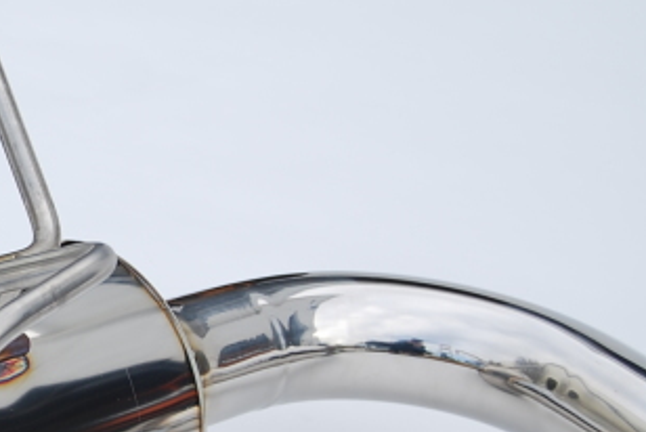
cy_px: 283
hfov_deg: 12.8
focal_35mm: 156
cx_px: -145
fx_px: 2802
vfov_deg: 8.8
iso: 100
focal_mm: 40
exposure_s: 1/200
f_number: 5.6
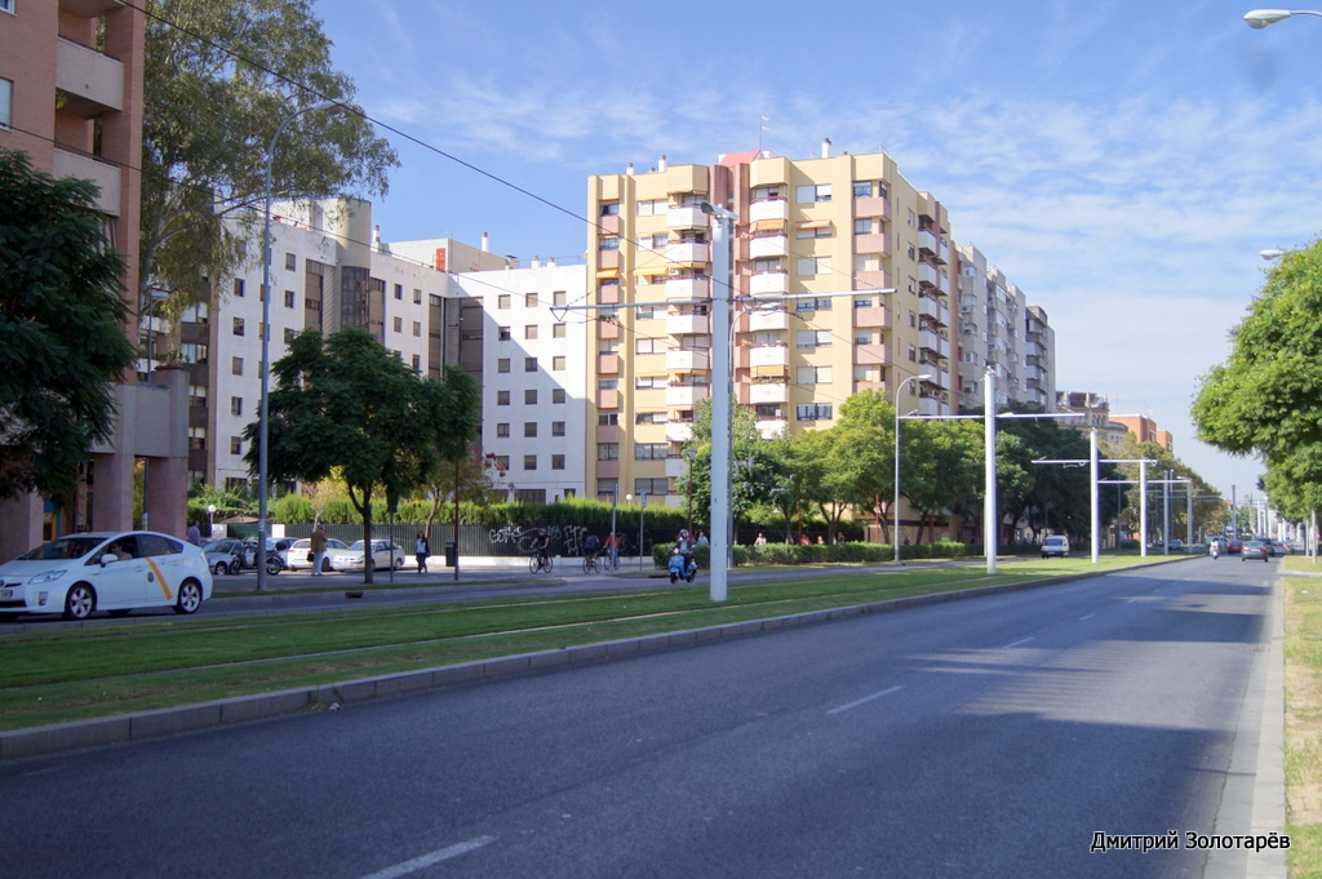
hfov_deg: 46.4
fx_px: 1541
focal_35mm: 42
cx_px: 661
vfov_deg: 31.8
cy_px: 440
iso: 100
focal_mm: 28
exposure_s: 1/160
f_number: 4.5
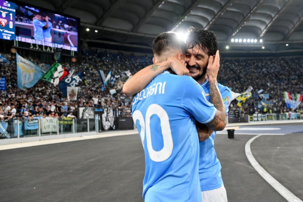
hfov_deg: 71.5
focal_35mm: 25
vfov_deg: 51.3
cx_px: 148
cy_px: 102
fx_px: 210
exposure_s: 1/800
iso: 2500
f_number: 4
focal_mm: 24
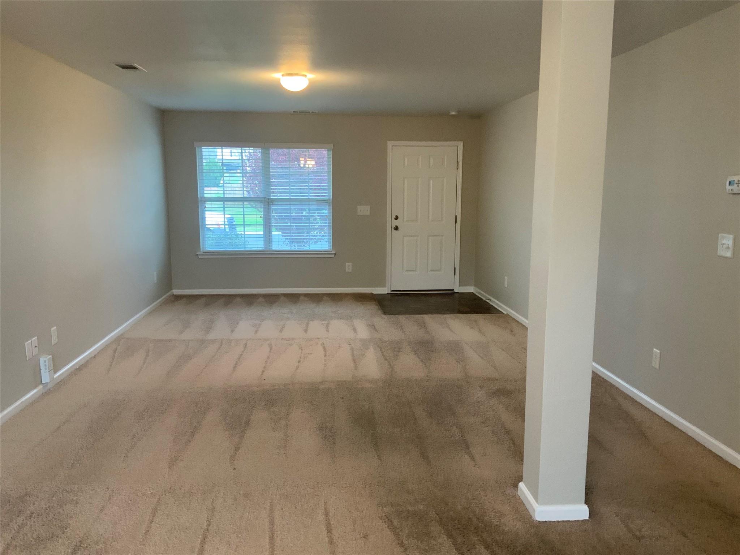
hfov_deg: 61.7
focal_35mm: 29
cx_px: 370
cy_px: 278
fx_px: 620
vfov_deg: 48.2
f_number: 1.8
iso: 160
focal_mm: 3
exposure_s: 1/60
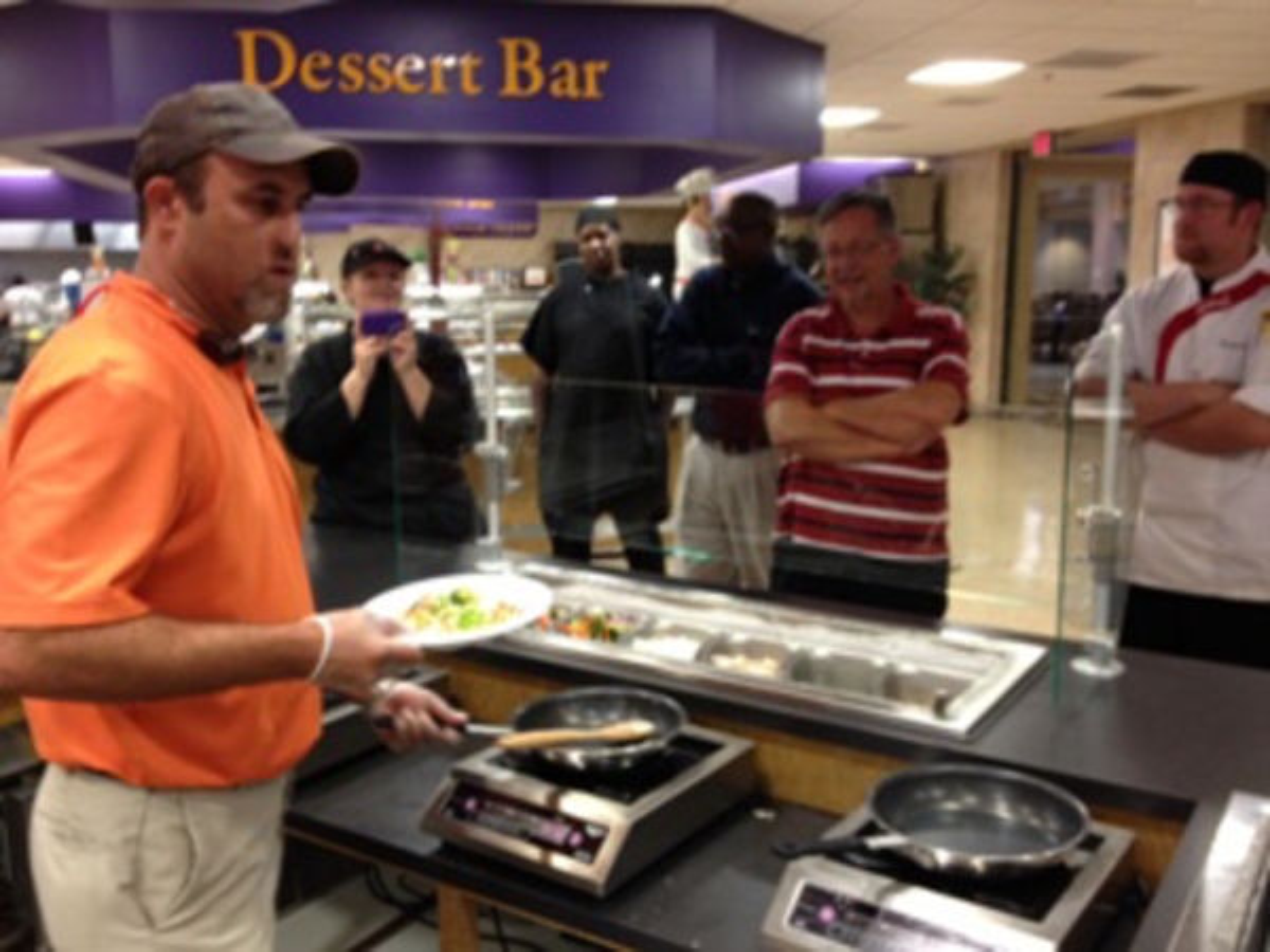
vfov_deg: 40.7
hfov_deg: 52.6
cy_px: 476
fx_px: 1284
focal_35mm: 35
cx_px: 635
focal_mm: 4.28
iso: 160
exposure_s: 1/20
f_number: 2.4
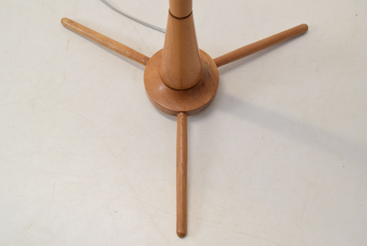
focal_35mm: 42
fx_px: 428
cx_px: 184
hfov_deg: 46.4
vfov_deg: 31.9
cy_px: 123
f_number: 6.3
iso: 1600
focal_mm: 28
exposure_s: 1/160
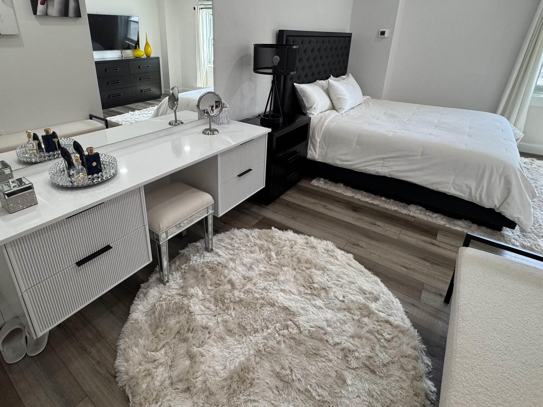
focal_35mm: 19
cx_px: 242
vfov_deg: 67.7
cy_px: 155
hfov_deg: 84.4
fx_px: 298
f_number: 2.2
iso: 125
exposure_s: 1/120
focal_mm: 2.22
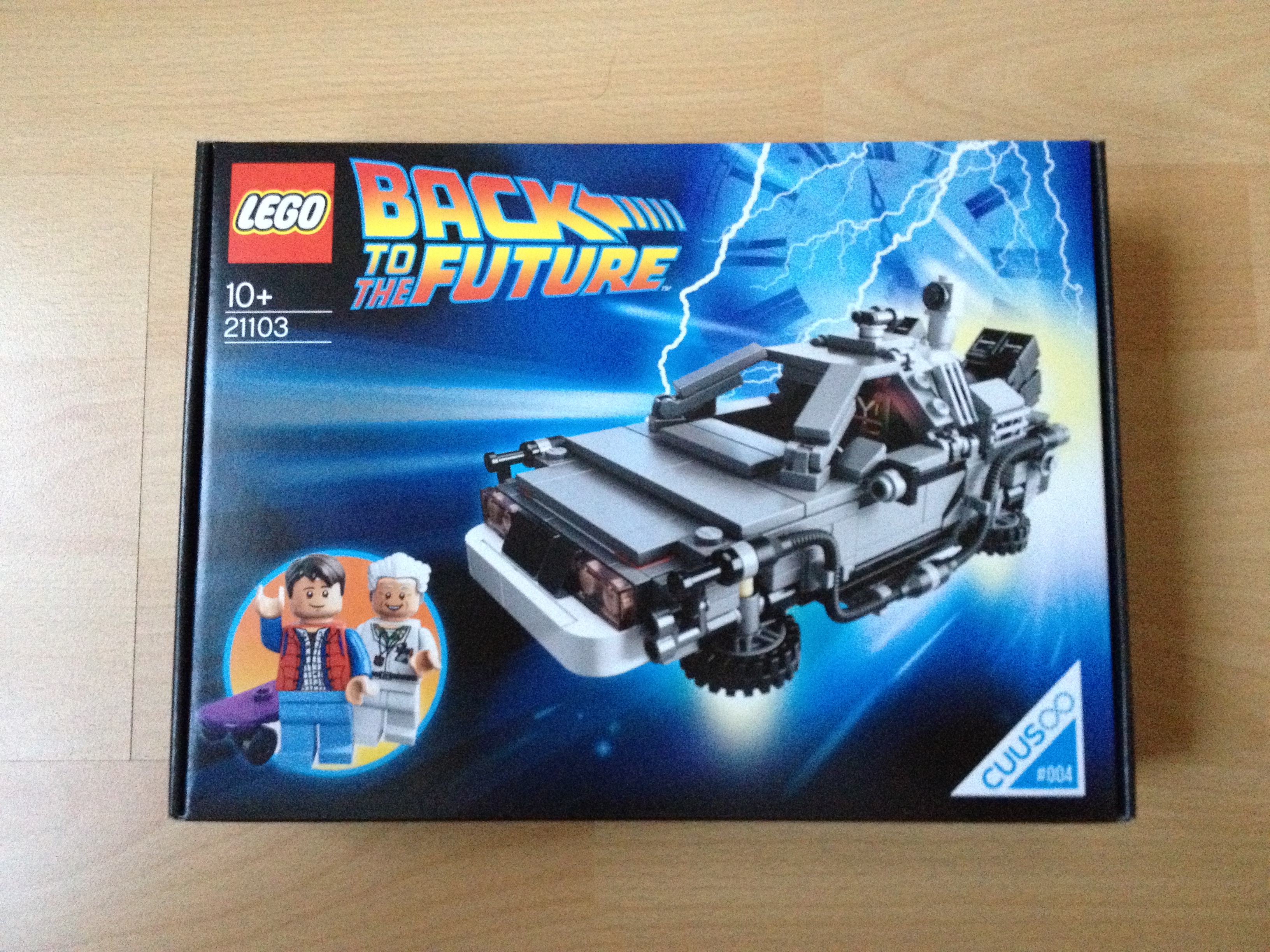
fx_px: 1284
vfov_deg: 40.7
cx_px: 635
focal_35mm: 35
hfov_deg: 52.6
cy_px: 476
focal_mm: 4.28
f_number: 2.4
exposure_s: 1/15
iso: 640
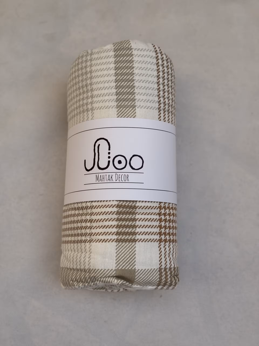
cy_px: 173
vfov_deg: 39.7
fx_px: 479
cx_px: 130
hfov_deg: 30.3
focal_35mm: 48
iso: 64
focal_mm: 6.76
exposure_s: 1/926
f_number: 1.78
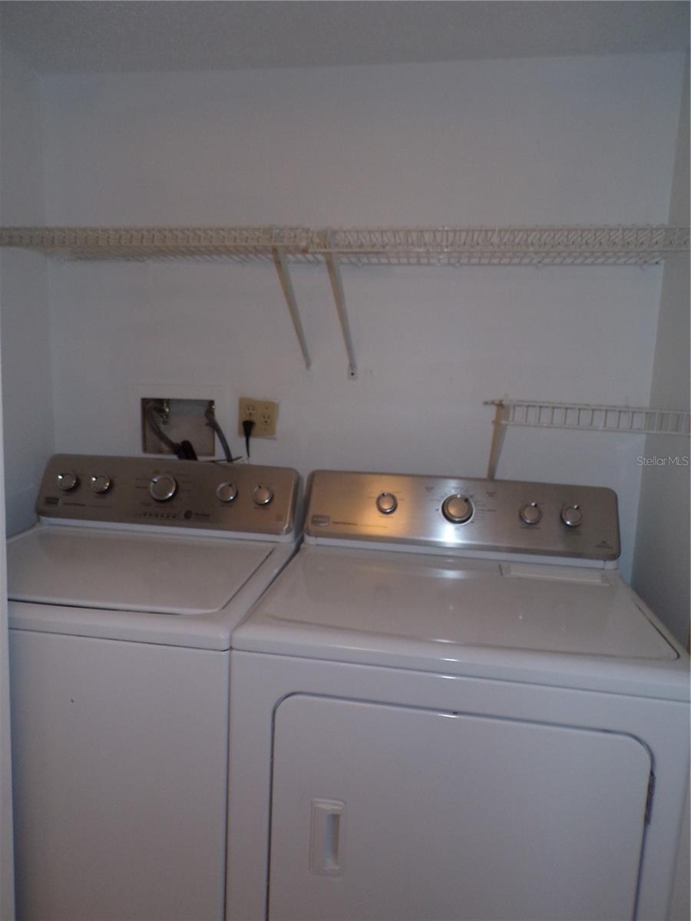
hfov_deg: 56.8
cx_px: 346
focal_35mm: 24
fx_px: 639
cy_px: 460
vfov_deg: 71.6
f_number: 3
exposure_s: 1/34
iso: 200
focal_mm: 4.3
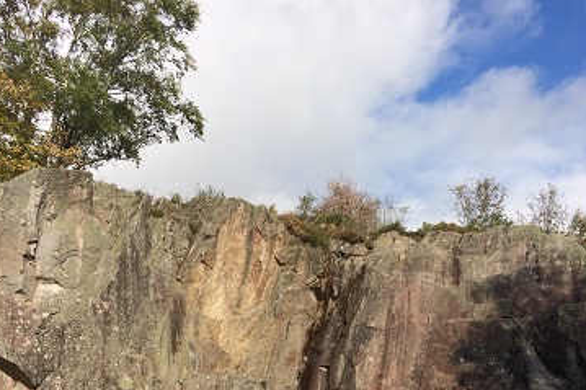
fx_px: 683
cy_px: 293
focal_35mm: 42
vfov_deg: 31.3
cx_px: 359
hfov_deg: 46.1
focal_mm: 4.15
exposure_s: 1/2415
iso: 32
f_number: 2.2
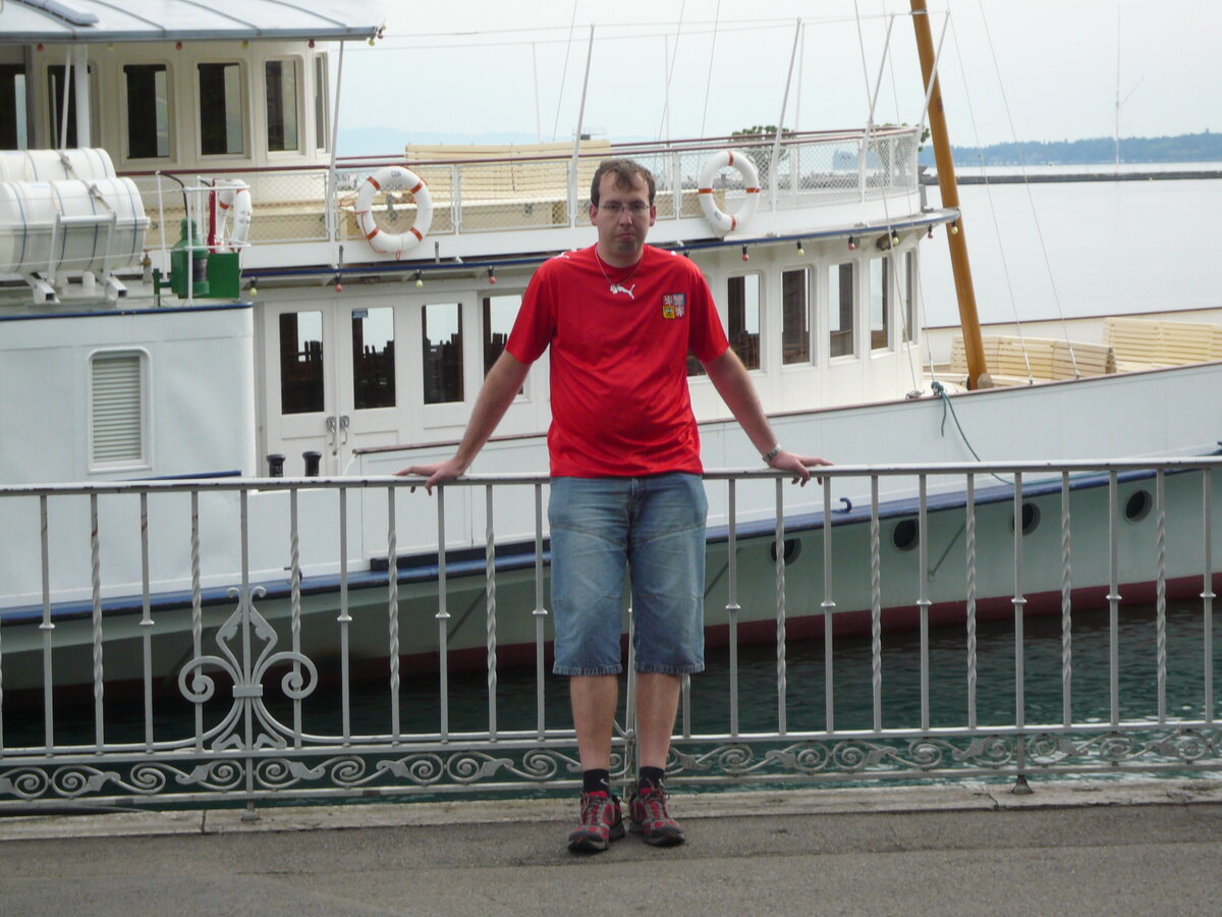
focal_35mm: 102
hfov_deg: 19.3
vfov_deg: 14.5
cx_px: 611
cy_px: 458
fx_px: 3601
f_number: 5.6
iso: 100
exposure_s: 1/160
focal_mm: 16.8
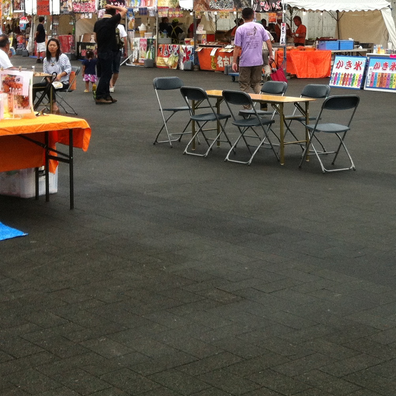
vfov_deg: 21.2
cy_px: 40
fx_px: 1035
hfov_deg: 21.4
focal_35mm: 80
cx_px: 310
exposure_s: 1/794
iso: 80
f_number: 2.8
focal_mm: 3.85
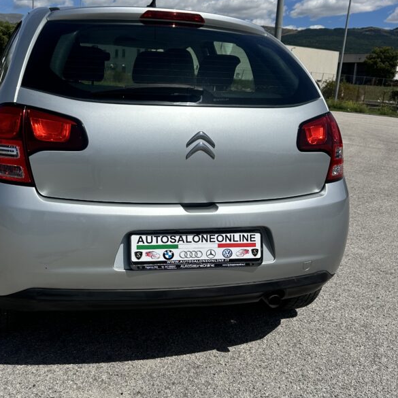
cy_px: 196
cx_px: 136
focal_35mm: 29
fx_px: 377
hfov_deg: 54.6
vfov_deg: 55.6
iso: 80
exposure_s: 1/9709
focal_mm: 6.86
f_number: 1.78
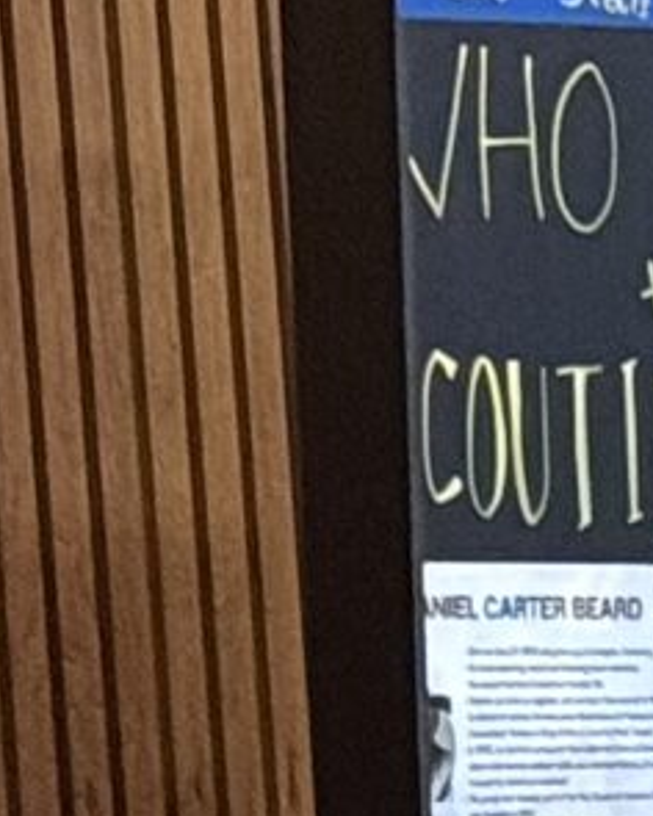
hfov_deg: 3.4
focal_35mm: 407
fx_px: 9832
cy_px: 1718
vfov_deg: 4.7
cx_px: 3484
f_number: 1.78
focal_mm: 6.76
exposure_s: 1/40
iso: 250
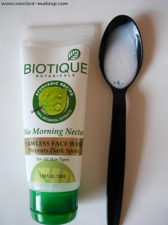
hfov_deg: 36.8
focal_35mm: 39
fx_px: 253
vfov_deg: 47.9
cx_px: 83
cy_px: 114
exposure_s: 1/40.3
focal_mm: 7.8
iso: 64
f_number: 2.8
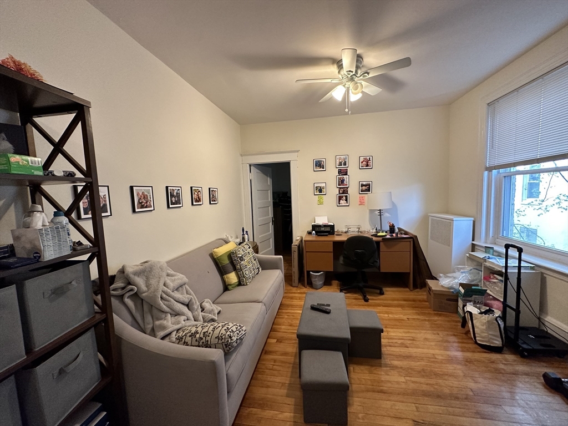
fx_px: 230
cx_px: 284
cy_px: 213
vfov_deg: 85.7
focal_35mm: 14
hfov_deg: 102.1
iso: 320
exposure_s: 1/60
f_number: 2.2
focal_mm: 2.22
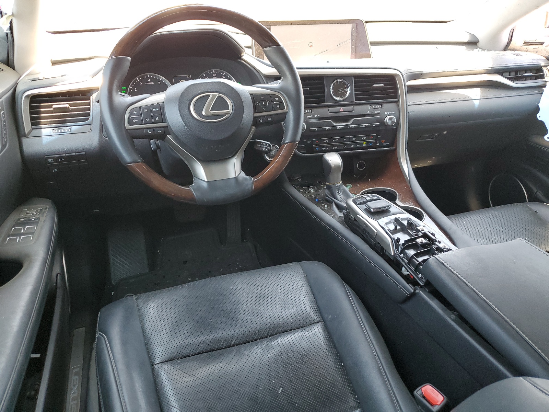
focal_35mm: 26
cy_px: 206
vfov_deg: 53.1
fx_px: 412
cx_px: 274
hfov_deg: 67.3
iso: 93
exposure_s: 1/100
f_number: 1.5
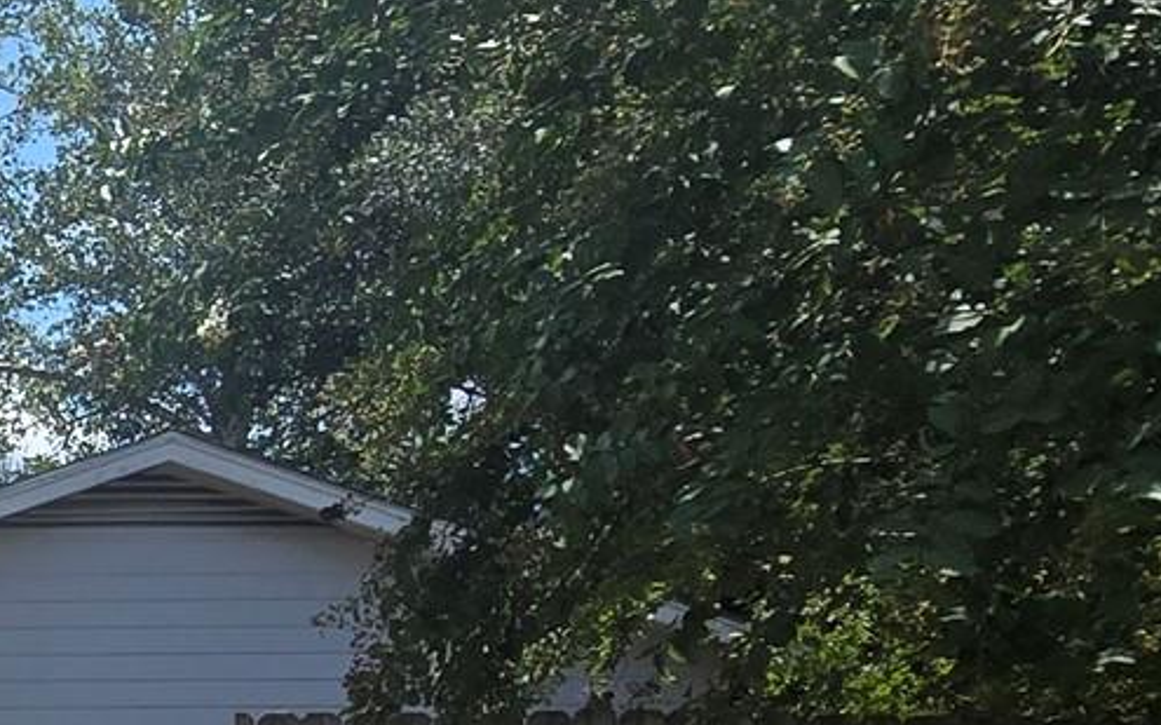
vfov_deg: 20.6
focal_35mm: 57
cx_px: -546
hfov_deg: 26.6
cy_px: 957
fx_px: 1803
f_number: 2.2
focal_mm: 2.2
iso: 50
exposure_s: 1/2397
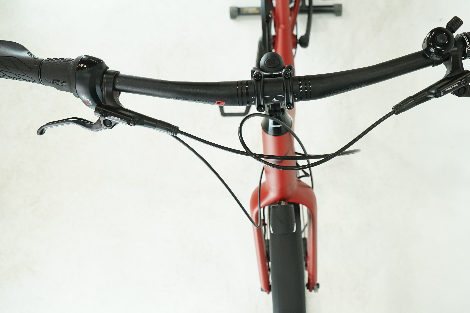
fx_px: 522
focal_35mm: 40
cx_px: 283
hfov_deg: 48.2
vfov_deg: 33.3
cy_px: 180
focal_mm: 29
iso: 1600
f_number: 5.6
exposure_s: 1/200
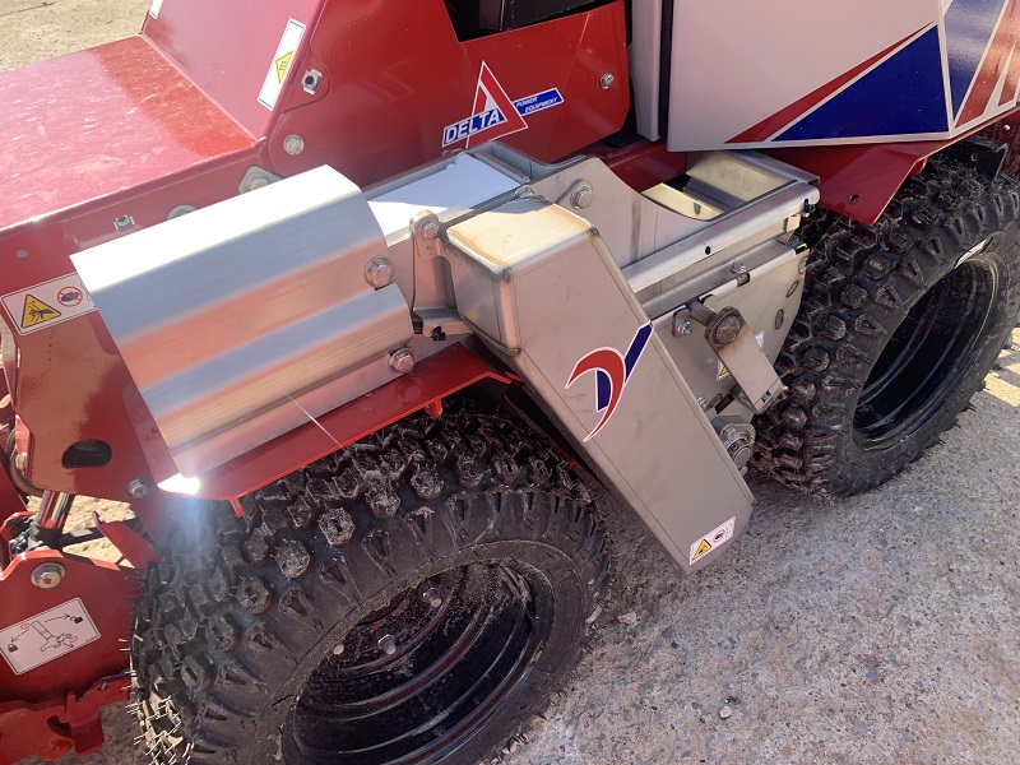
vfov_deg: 53.1
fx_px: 766
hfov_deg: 67.3
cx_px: 510
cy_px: 382
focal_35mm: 26
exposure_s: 1/385
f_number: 1.8
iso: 25
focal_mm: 4.25
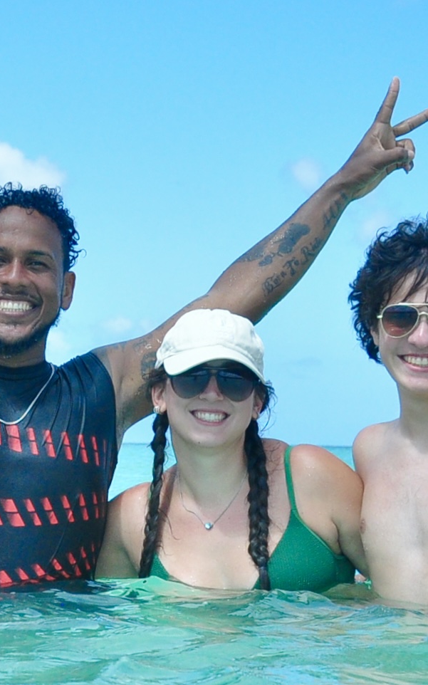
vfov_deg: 8.4
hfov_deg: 5.2
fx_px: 4667
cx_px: 3
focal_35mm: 250
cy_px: 431
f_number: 5.6
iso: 640
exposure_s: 1/4000
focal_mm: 52
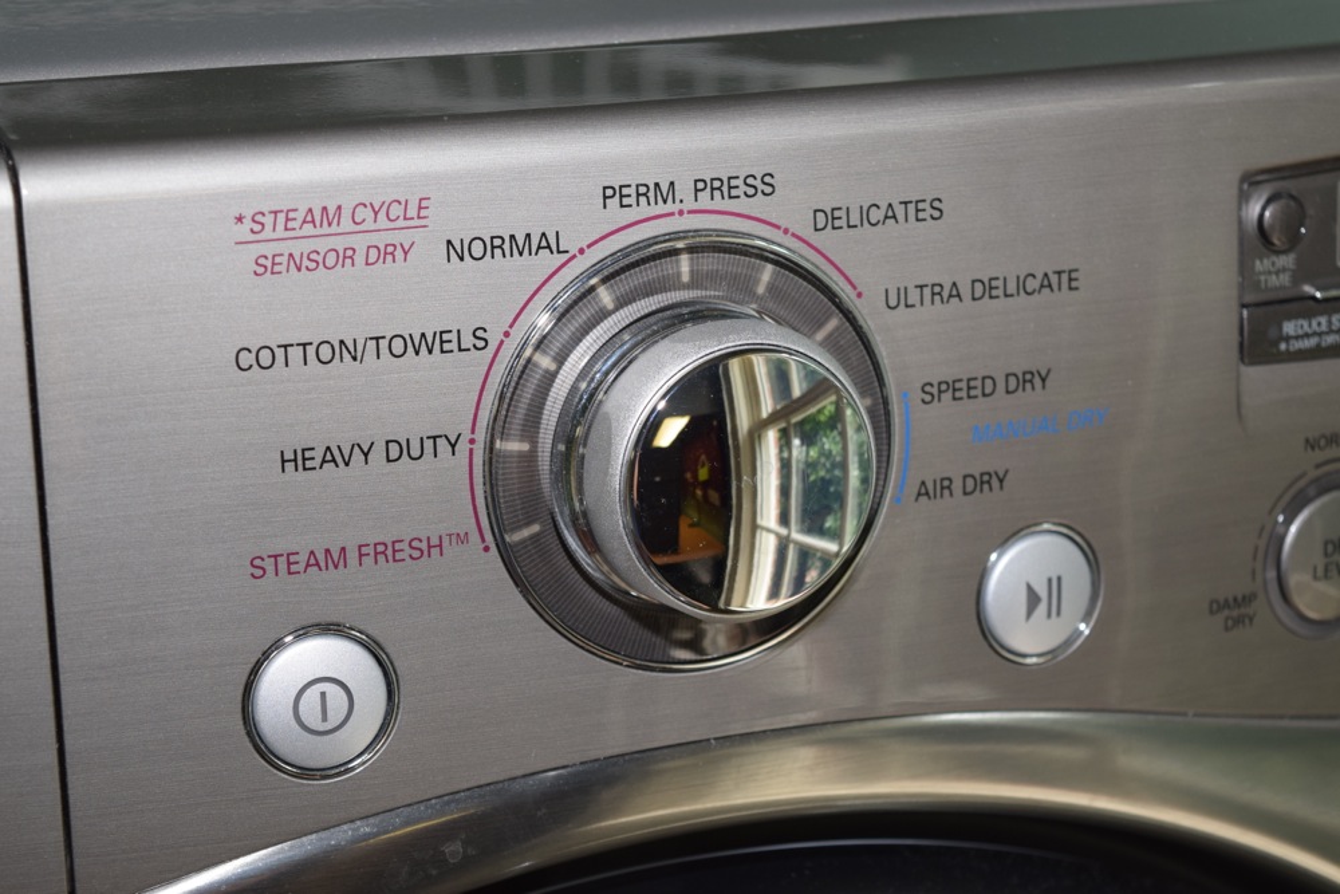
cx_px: 670
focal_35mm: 82
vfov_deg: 16.6
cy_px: 447
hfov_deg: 24.6
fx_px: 3071
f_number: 5.6
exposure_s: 1/100
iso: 500
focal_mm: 55
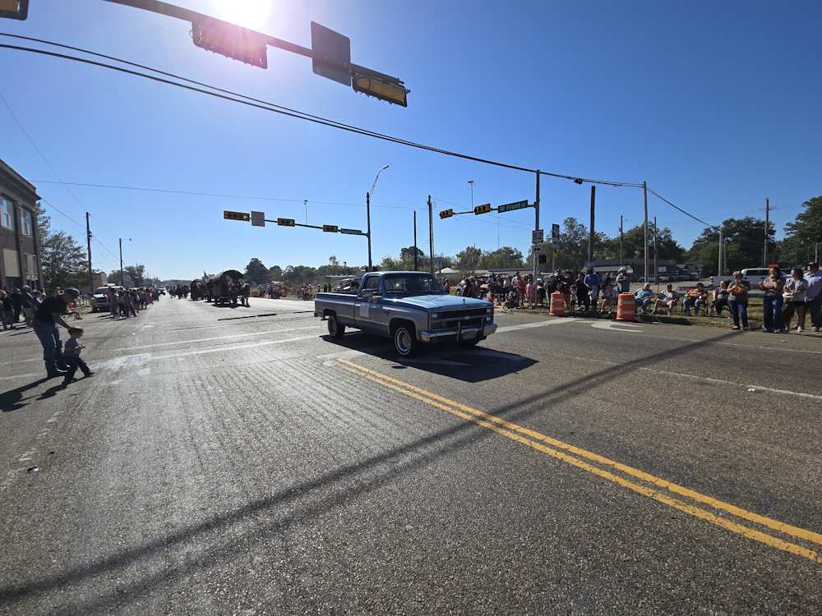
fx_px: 309
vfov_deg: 89.9
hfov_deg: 106.2
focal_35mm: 13
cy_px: 308
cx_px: 411
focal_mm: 2.2
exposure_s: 1/3882
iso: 50
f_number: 2.2
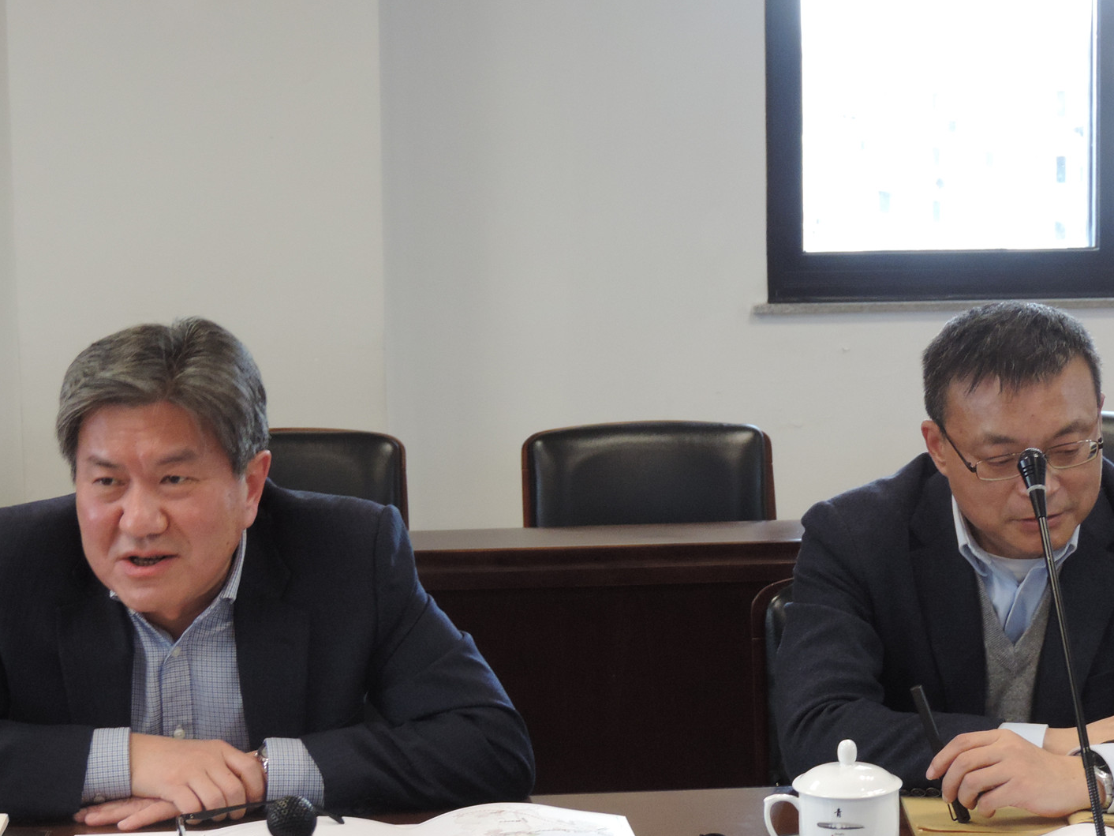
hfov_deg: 23.0
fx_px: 2735
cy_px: 470
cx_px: 649
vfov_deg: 17.4
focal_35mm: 85
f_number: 3.7
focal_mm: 10.7
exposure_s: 1/30
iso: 400
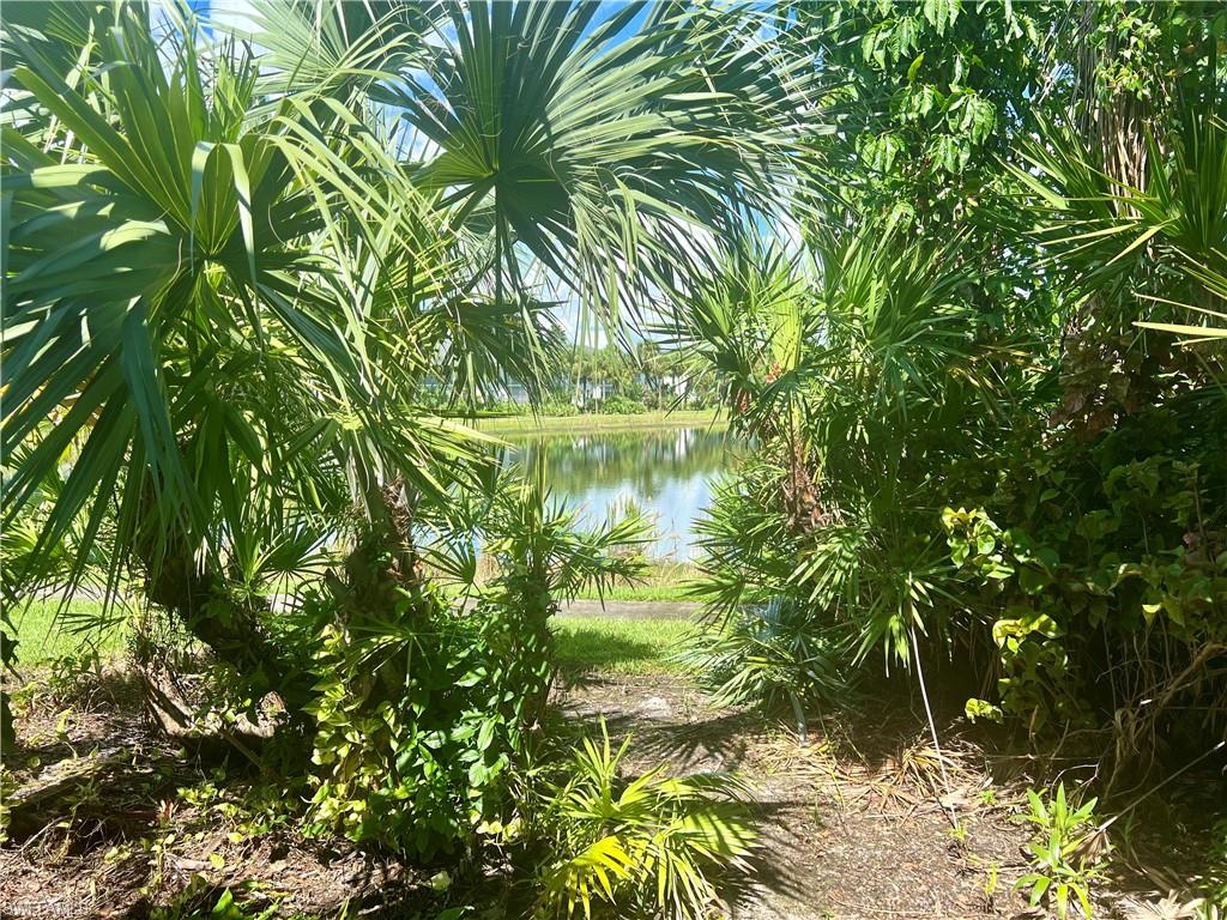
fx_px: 922
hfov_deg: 67.3
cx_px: 614
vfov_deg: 53.1
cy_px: 460
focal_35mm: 26
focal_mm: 5.7
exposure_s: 1/1511
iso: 50
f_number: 1.5
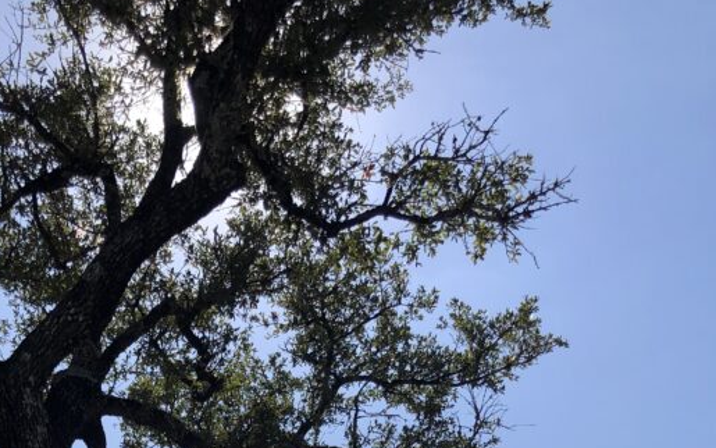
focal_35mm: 59
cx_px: 196
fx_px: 1151
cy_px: 668
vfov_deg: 19.3
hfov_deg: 34.0
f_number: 1.8
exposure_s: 1/4425
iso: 25
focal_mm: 3.99
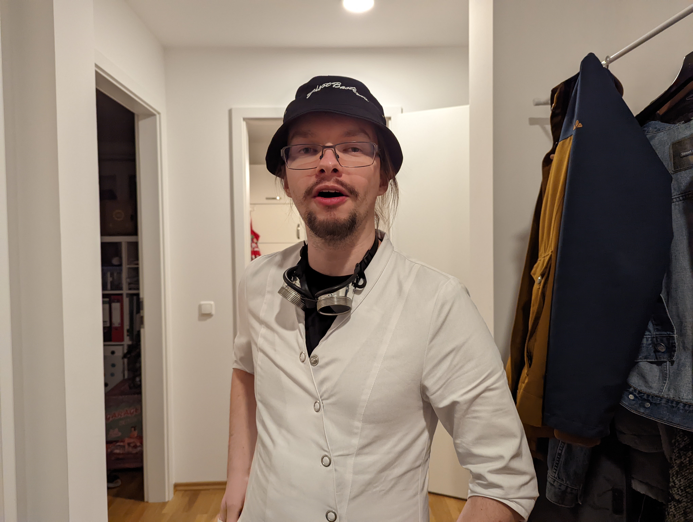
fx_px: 481
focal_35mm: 24
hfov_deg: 71.5
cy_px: 261
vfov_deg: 56.9
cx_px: 346
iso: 1003
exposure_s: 1/226
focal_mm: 6.81
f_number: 1.85
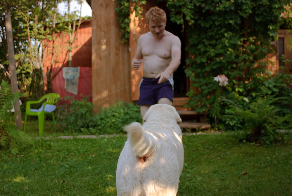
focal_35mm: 36
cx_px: 146
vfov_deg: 37.0
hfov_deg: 53.1
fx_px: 292
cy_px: 98
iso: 100
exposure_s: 1/500
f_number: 2.8
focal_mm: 24
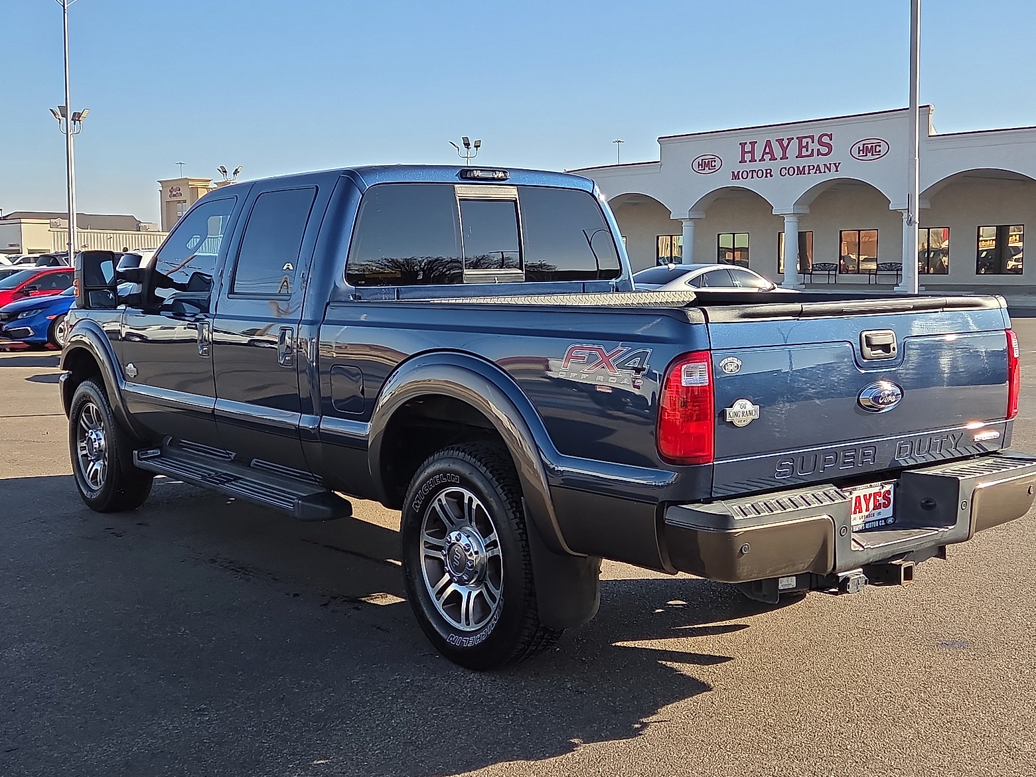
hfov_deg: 45.8
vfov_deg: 35.1
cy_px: 382
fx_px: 1227
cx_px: 528
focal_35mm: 41
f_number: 1.8
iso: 25
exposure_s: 1/1000
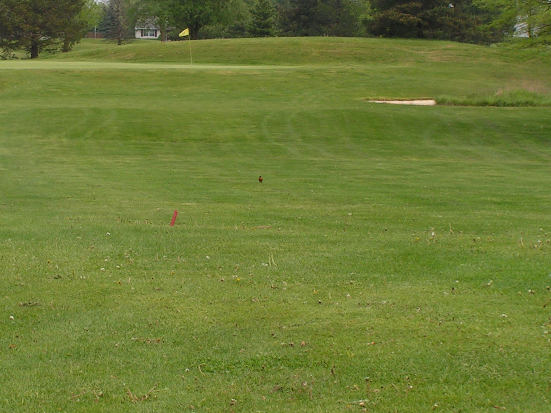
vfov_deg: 11.1
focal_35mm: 133
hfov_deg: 14.8
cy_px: 93
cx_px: 190
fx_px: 2117
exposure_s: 1/200
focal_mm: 13.4
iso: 50
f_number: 5.6
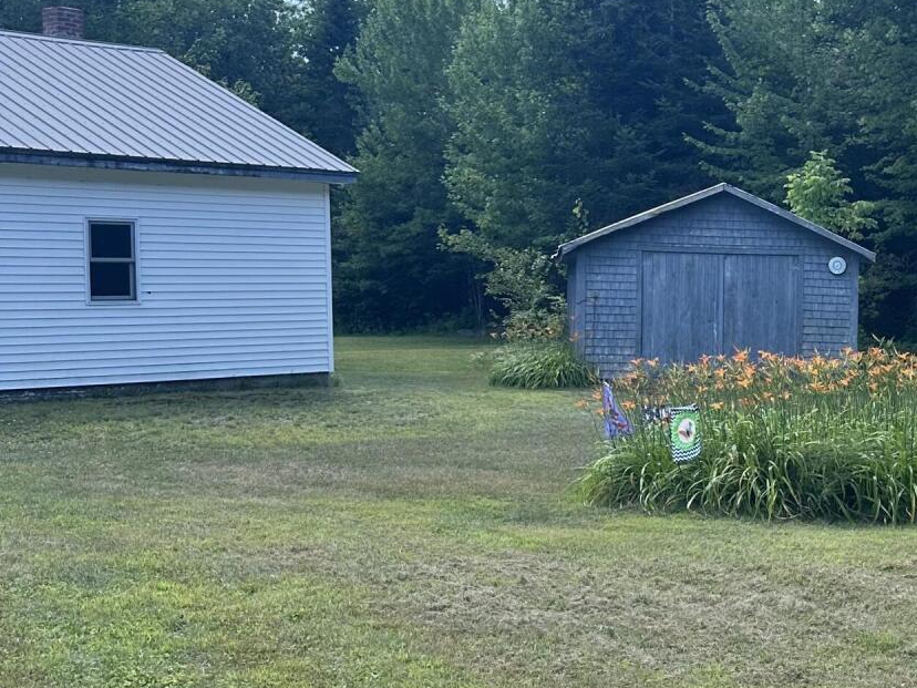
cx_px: 828
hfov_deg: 31.6
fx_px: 1536
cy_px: 387
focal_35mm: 58
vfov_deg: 25.2
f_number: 1.78
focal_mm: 6.86
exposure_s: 1/1072
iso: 80
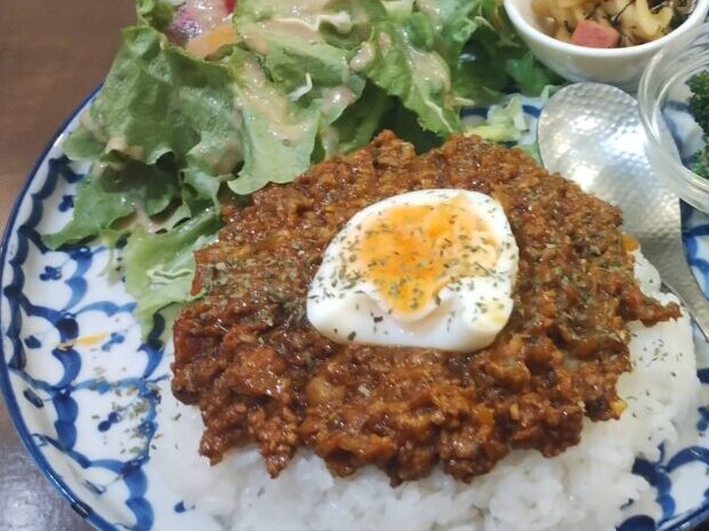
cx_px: 733
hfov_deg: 30.5
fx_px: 1187
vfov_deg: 25.0
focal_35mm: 58
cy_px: 162
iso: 1850
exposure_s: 1/20
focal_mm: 4.27
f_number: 1.8
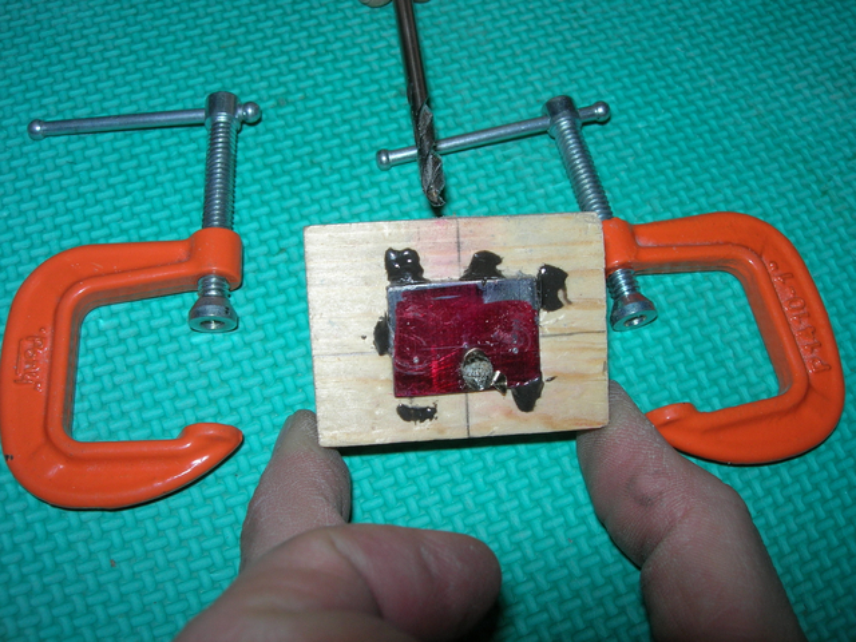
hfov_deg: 49.0
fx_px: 940
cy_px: 321
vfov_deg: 37.7
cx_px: 428
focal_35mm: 38
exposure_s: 1/60.1
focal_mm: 7.8
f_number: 4.8
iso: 64
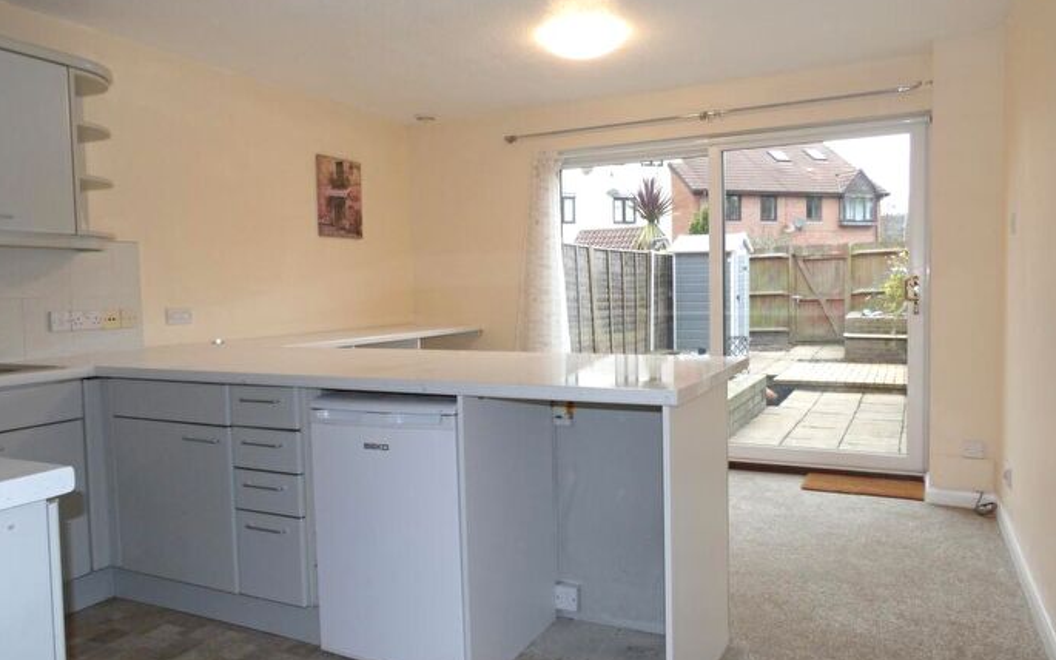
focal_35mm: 26
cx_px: 524
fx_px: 748
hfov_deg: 70.4
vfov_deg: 47.6
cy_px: 334
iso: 200
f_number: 4.1
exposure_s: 1/25
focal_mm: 4.3
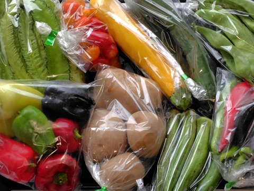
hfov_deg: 73.9
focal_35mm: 23
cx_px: 127
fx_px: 169
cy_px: 96
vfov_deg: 58.9
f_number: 1.9
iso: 225
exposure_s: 1/120
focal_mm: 5.6
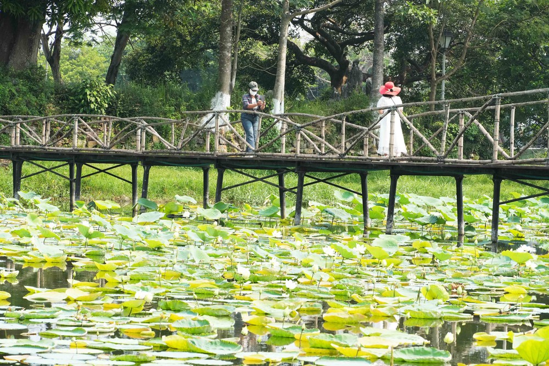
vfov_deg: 9.6
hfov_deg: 14.4
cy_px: 183
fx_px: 2173
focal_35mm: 142
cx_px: 274
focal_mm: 95
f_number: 8
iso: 1600
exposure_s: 1/2000
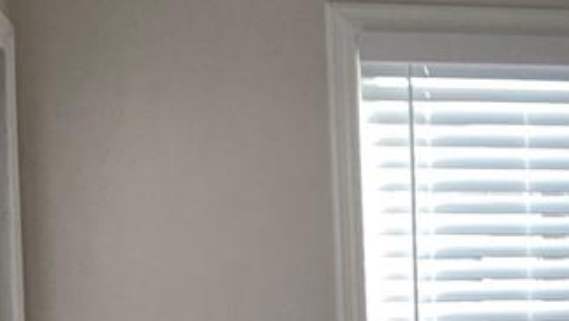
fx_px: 2279
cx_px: 1212
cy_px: 459
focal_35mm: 151
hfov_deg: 12.2
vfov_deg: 7.9
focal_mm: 3.99
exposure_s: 1/120
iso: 25
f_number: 1.8
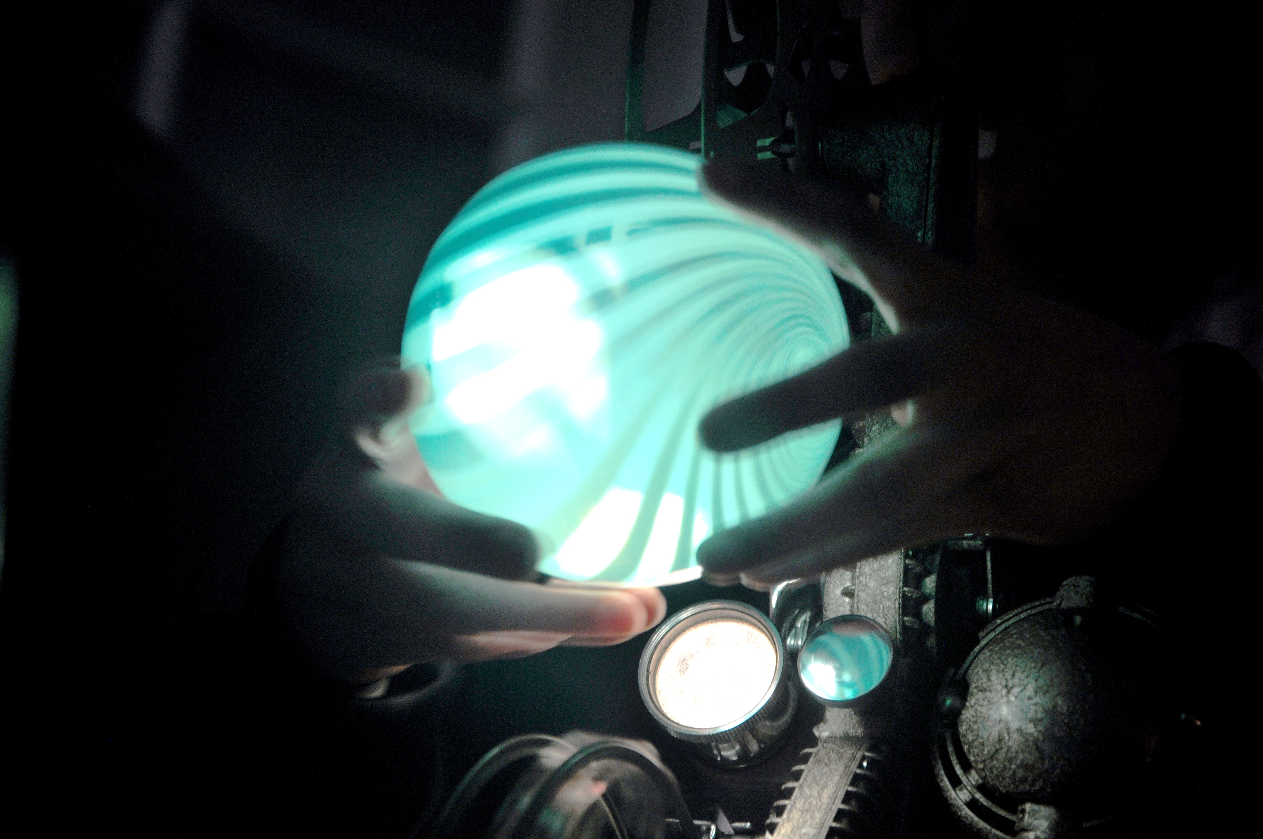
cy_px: 420
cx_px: 632
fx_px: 4730
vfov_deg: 10.1
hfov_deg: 15.2
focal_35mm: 135
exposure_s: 1/40
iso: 400
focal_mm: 90
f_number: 5.6
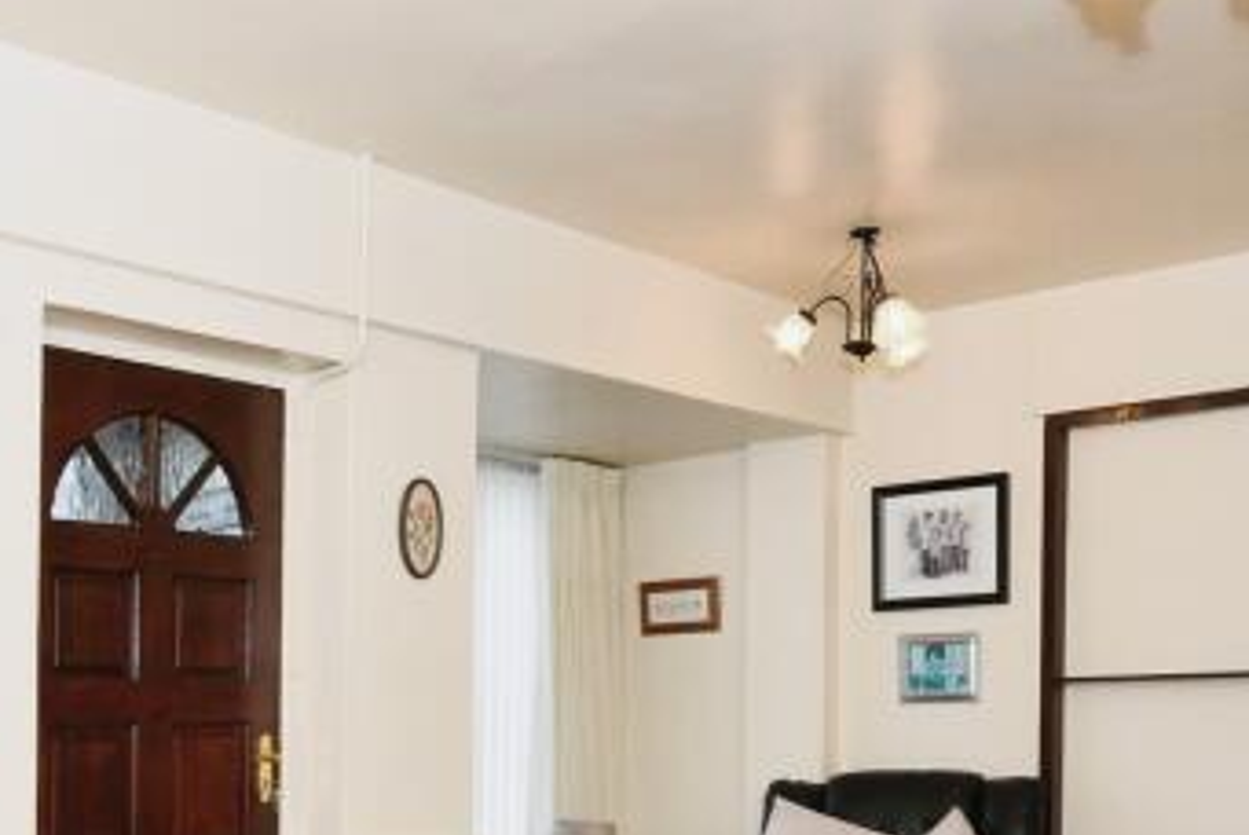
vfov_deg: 28.1
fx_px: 1563
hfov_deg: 43.1
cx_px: 436
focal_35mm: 45
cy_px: 833
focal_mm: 10
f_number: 8
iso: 400
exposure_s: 1/60
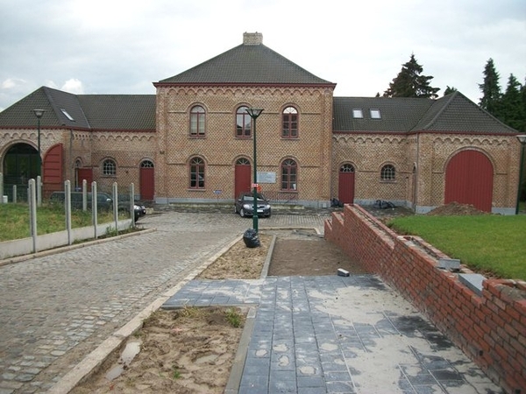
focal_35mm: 32
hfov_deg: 56.8
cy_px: 197
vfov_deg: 44.2
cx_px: 263
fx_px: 486
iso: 80
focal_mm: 5.7
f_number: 2.9
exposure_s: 1/200
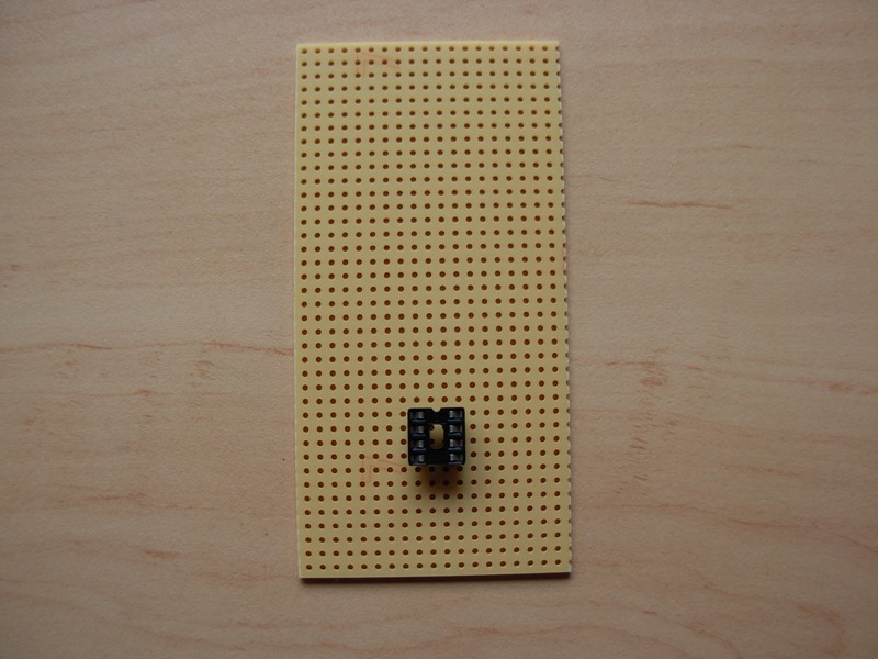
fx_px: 964
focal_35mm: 38
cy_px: 330
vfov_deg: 37.7
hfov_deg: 49.0
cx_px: 439
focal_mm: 6.3
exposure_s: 1/55.3
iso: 79
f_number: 2.9
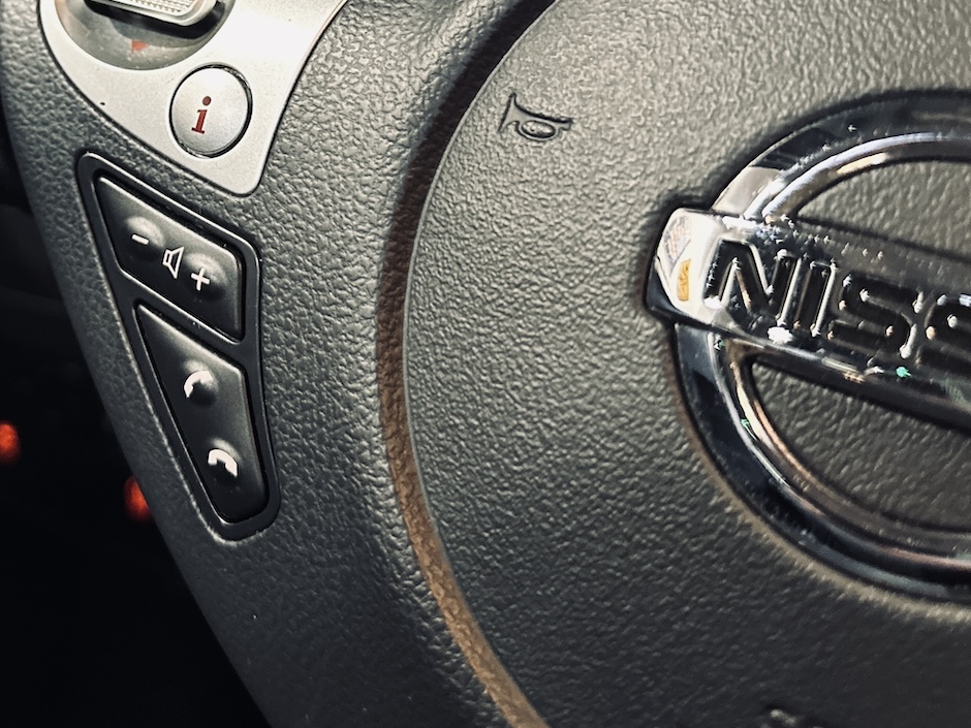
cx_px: 168
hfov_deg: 37.3
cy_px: 77
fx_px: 1374
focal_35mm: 49
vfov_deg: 28.6
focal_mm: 6.86
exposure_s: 1/40
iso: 1000
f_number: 1.78
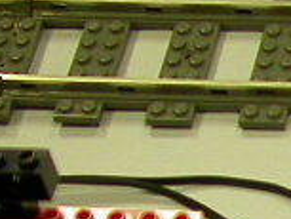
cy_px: 579
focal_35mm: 254
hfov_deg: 7.0
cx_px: 843
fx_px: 2137
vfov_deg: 5.6
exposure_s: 1/23
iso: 100
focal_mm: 7.85
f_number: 2.6
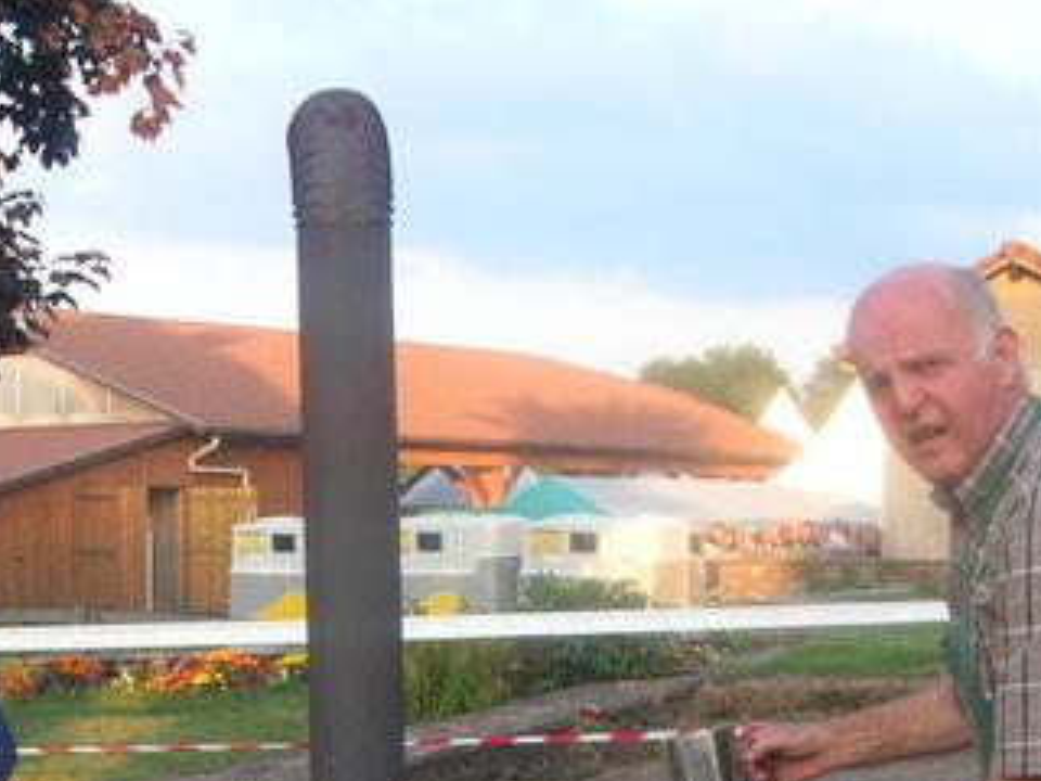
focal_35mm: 70
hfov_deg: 27.6
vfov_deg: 20.6
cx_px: 335
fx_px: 2105
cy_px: 700
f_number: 2.8
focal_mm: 5.8
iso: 50
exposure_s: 1/67.5
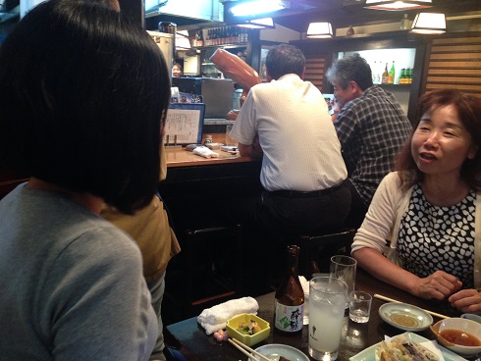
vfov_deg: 43.0
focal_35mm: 33
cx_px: 240
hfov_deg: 55.3
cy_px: 180
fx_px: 459
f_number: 2.4
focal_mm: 4.12
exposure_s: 1/20
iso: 250
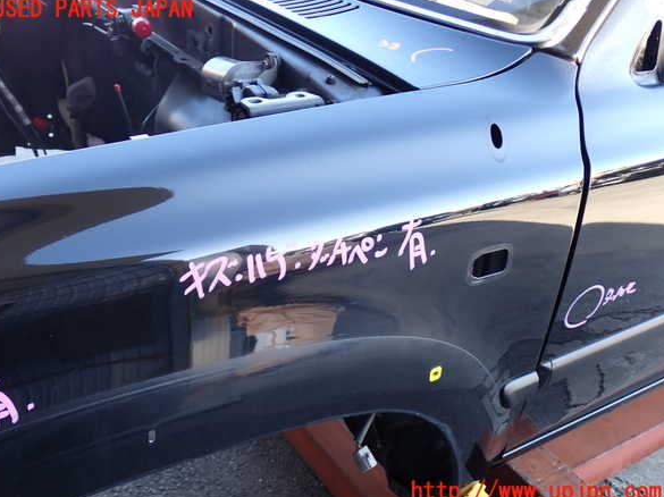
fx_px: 748
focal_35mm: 39
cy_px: 251
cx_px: 327
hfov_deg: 47.9
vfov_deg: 36.8
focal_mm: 6.83
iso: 125
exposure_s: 1/80
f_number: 2.7
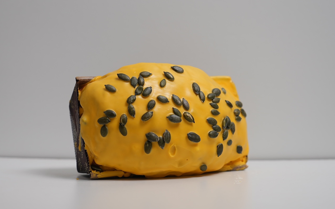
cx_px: 168
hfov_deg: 18.6
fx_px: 1023
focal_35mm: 112
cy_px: 112
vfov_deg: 11.7
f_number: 4
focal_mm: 73
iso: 160
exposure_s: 1/160
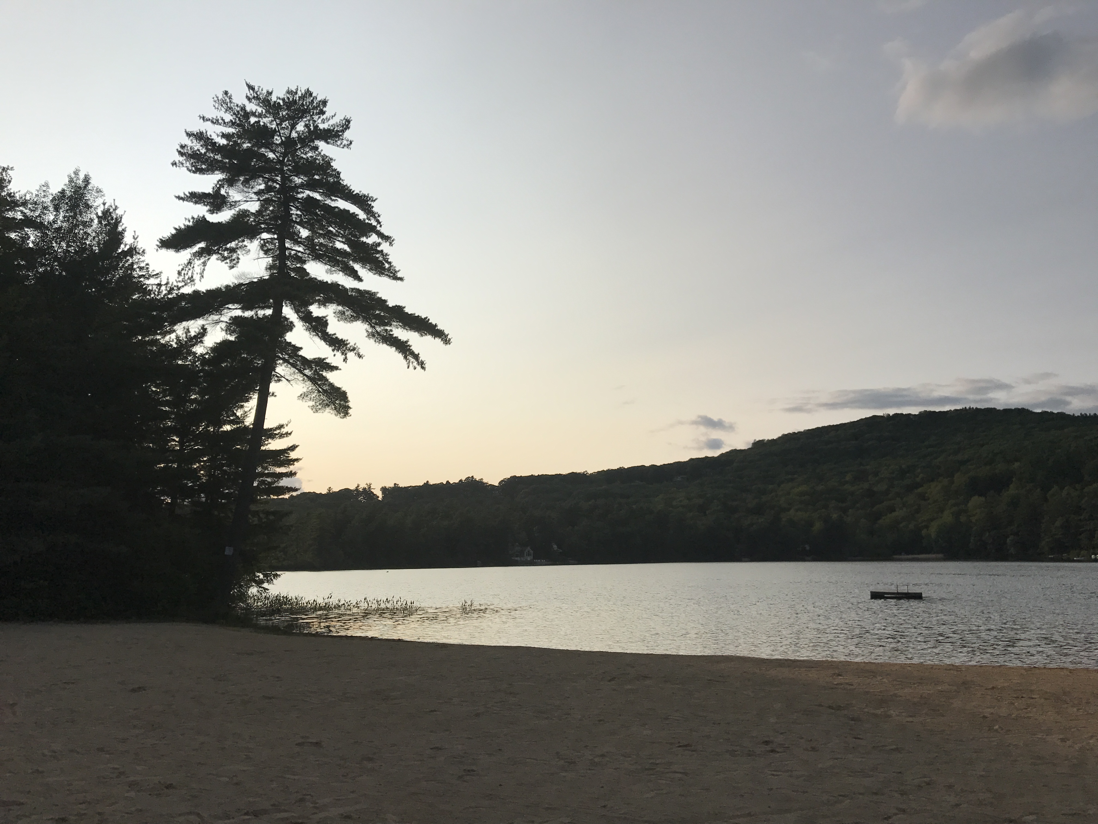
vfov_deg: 49.7
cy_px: 412
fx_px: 888
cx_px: 549
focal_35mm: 28
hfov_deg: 63.4
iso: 20
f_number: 1.8
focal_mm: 3.99
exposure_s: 1/5650
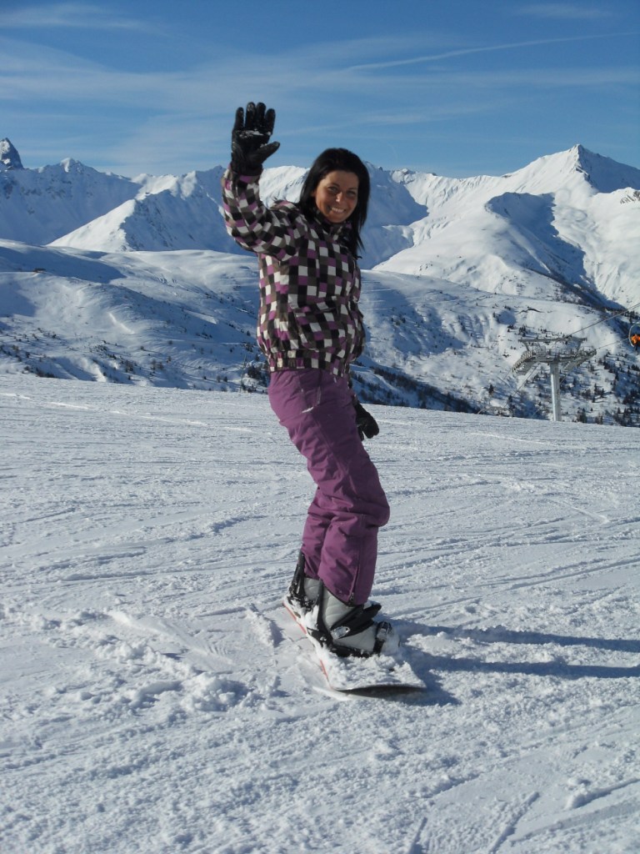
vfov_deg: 35.5
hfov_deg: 27.0
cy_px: 427
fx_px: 1331
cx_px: 320
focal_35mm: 54
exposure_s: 1/350
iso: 80
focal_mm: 9.9
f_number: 9.2
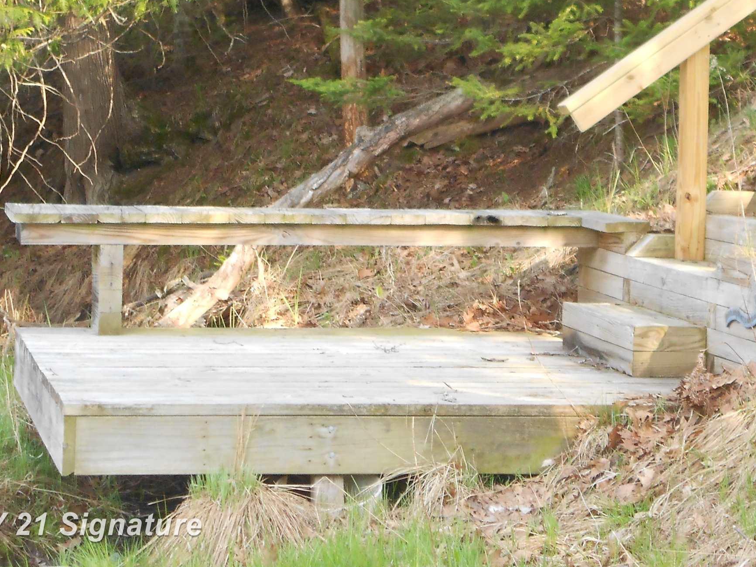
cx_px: 489
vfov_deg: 12.6
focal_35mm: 117
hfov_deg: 16.8
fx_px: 2555
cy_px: 73
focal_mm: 11.6
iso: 200
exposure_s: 1/60
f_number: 5.3
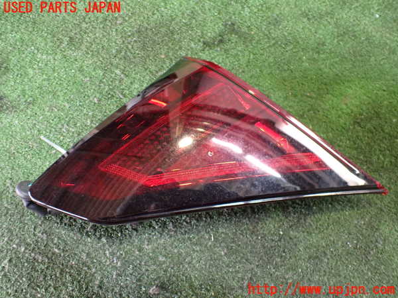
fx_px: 345
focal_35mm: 30
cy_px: 149
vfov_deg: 46.8
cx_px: 199
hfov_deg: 60.0
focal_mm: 5.4
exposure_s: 1/40
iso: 800
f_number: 2.3
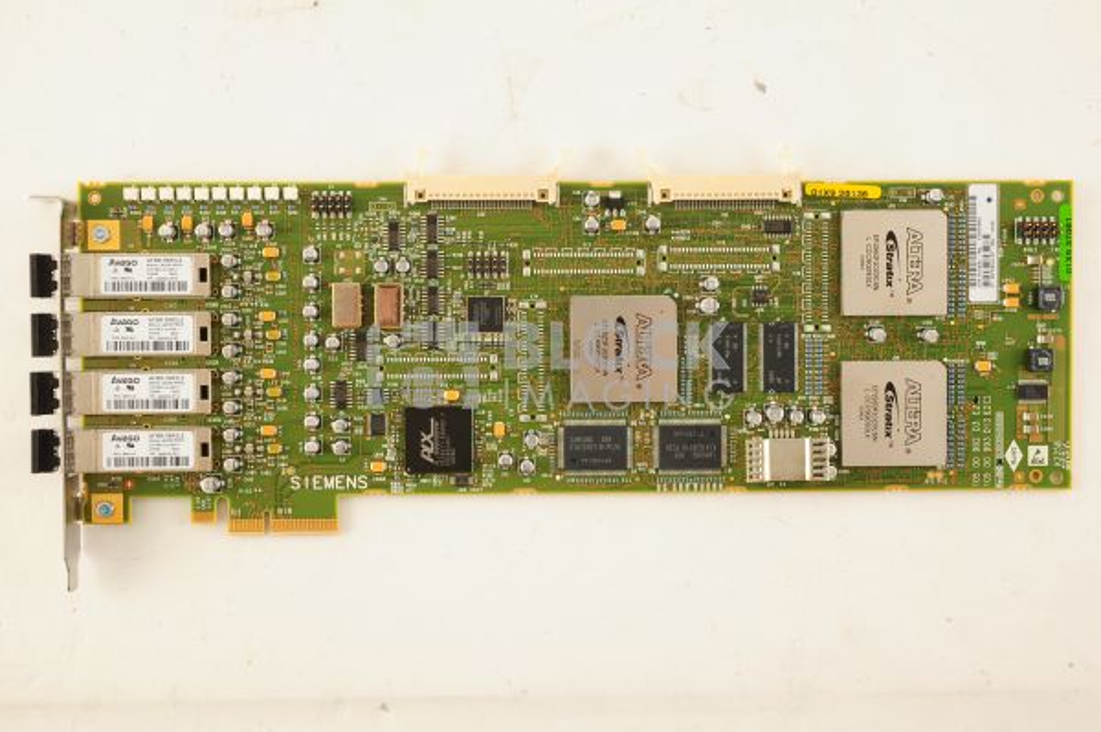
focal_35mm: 50
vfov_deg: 26.9
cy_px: 366
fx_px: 1528
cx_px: 550
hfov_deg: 39.6
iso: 1600
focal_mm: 50
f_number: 14
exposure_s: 1/125
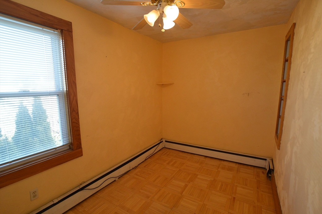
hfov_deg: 95.0
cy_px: 107
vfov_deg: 72.0
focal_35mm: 16
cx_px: 161
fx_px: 147
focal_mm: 11
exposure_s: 1/60
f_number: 4.5
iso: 640
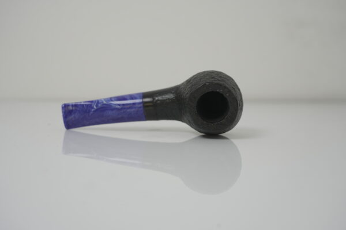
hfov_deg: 41.9
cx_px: 173
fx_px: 452
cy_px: 115
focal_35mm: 47
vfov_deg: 28.6
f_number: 5.6
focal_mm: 47
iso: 500
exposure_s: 1/125
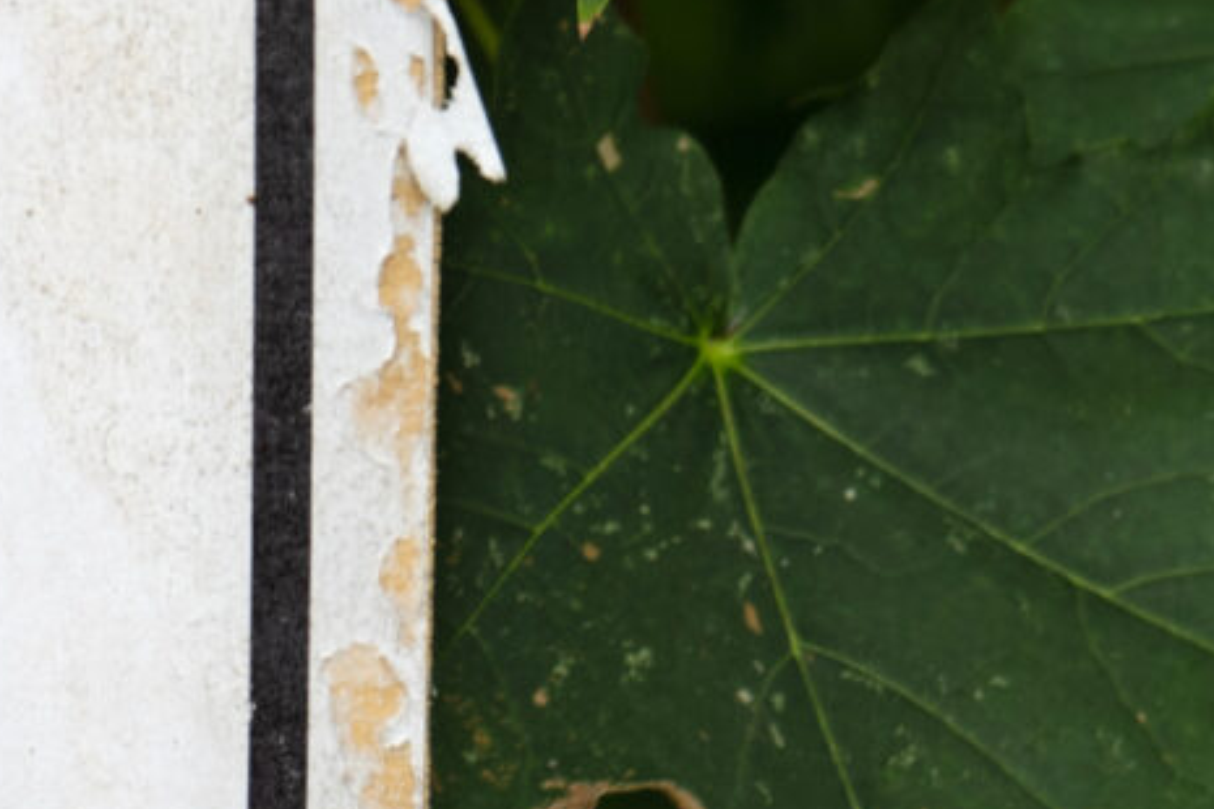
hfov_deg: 6.9
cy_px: 821
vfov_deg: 4.7
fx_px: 9846
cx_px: -687
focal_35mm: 292
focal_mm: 53
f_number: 5.4
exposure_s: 1/60
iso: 100
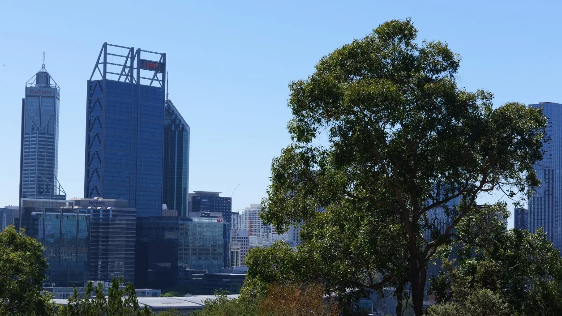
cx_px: 238
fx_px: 1088
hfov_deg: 28.9
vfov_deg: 16.5
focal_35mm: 73
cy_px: 169
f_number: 7.1
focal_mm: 54
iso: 100
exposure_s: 1/250
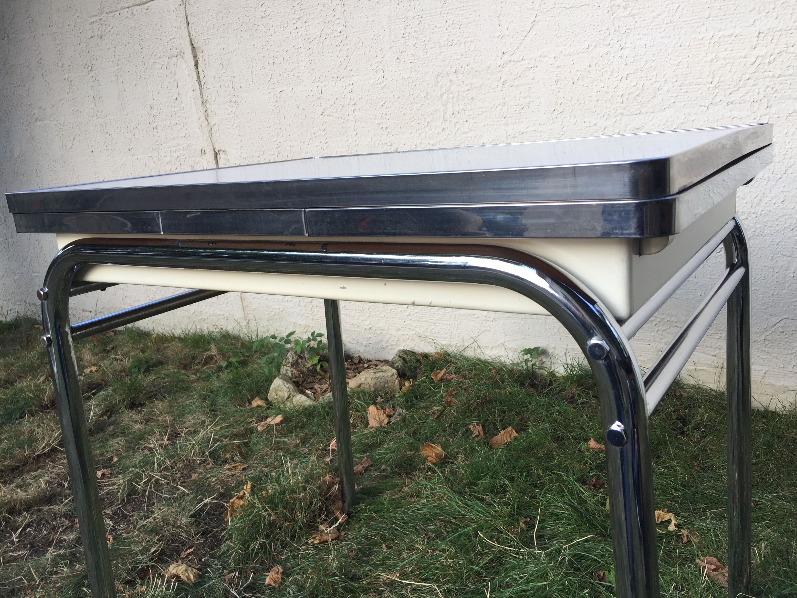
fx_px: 668
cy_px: 299
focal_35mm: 29
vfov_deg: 48.2
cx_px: 398
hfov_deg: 61.7
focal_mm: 4.15
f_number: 2.2
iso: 32
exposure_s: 1/174
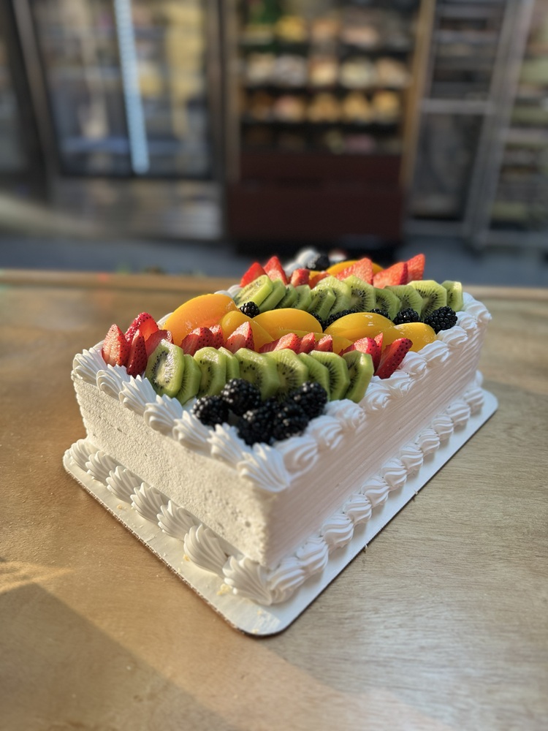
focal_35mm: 24
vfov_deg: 71.6
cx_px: 274
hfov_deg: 56.8
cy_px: 366
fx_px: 507
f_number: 1.78
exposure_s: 1/142
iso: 64
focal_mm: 6.76
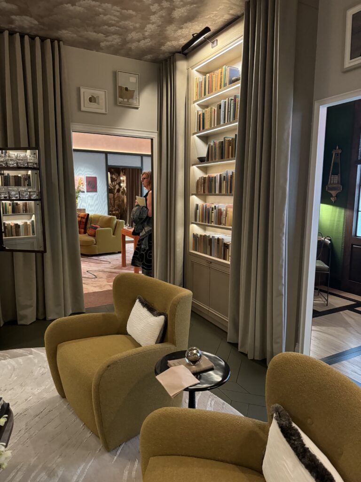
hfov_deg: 56.8
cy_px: 241
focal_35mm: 24
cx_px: 180
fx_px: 334
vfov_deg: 71.6
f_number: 1.78
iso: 800
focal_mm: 6.76
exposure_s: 1/50
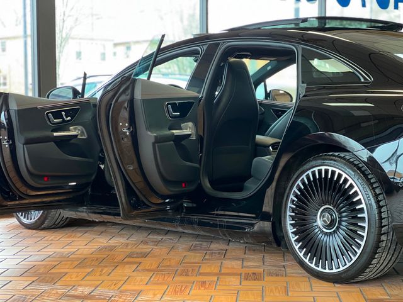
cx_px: 202
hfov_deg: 25.3
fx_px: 896
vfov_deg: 19.1
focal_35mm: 77
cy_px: 151
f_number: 2.8
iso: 320
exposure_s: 1/30
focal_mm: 9
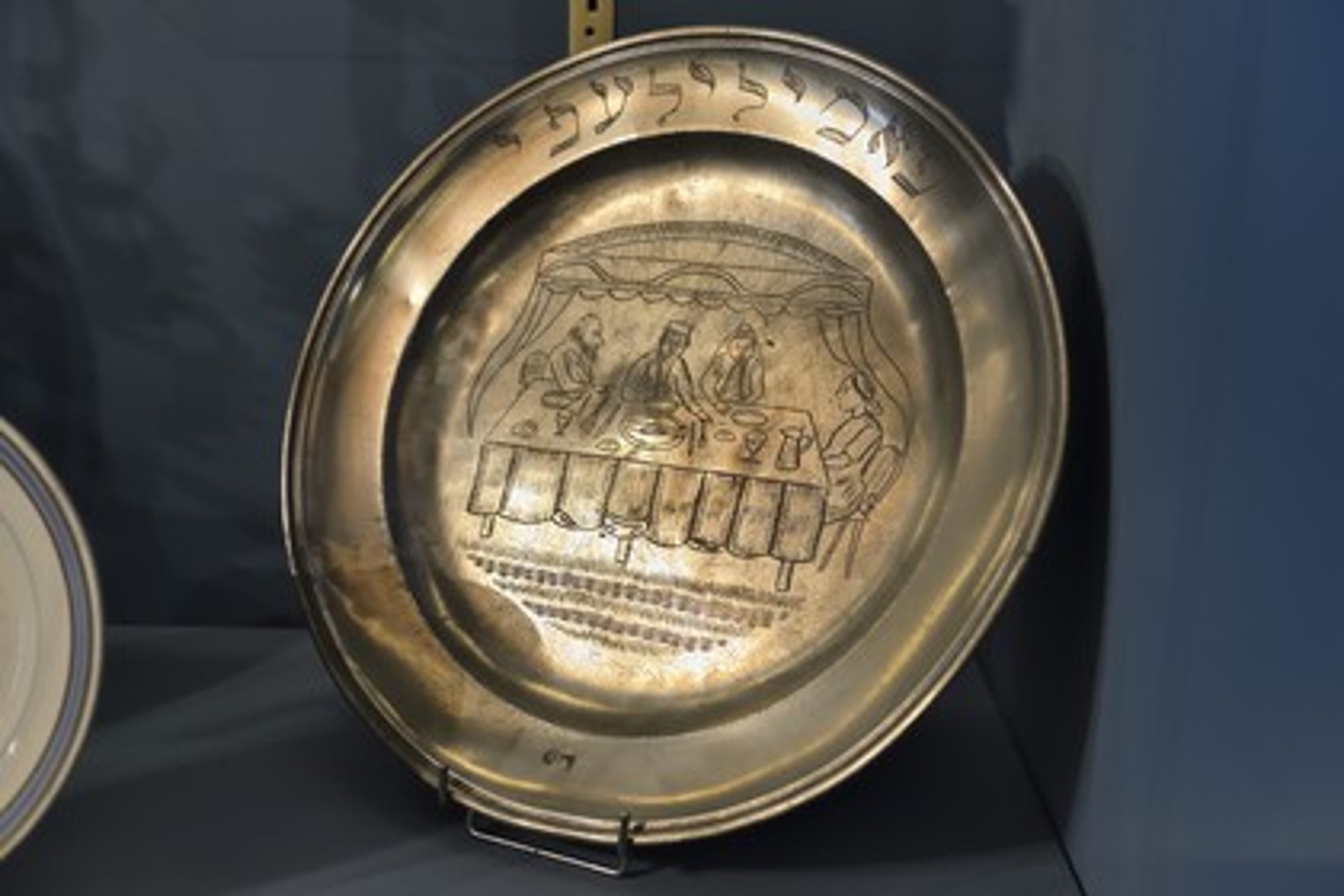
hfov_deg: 46.4
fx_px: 1568
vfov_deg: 31.9
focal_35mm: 42
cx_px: 672
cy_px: 448
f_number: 4
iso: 800
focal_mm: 42
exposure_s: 1/8
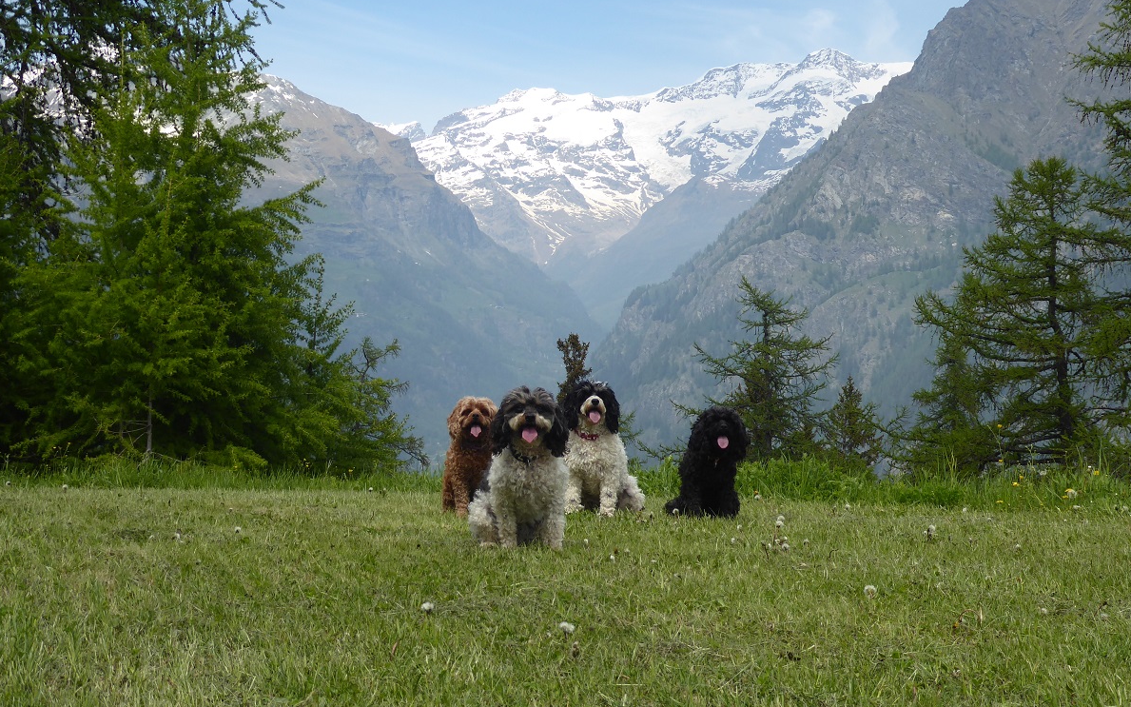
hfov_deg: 33.5
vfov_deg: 21.3
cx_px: 561
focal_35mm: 61
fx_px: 1880
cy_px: 359
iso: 80
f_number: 4.1
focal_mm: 9.6
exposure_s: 1/640
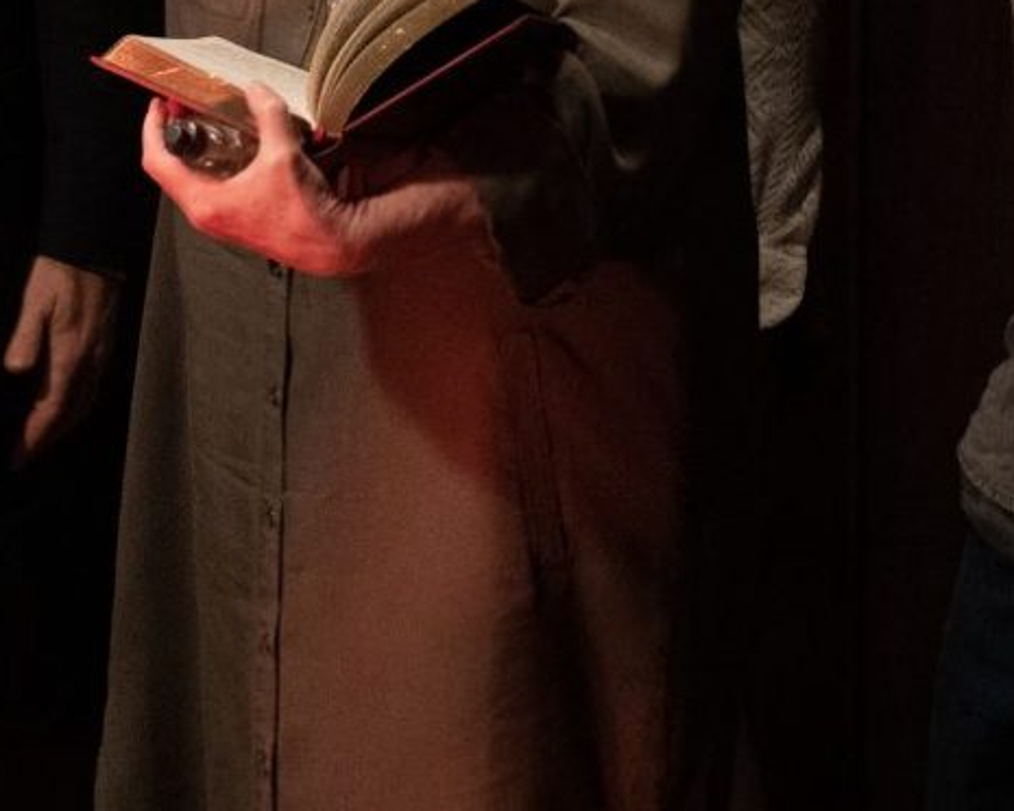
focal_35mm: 192
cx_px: 576
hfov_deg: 10.1
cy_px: 174
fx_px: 5762
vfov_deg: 8.0
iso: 6400
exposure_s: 1/250
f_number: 4
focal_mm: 48
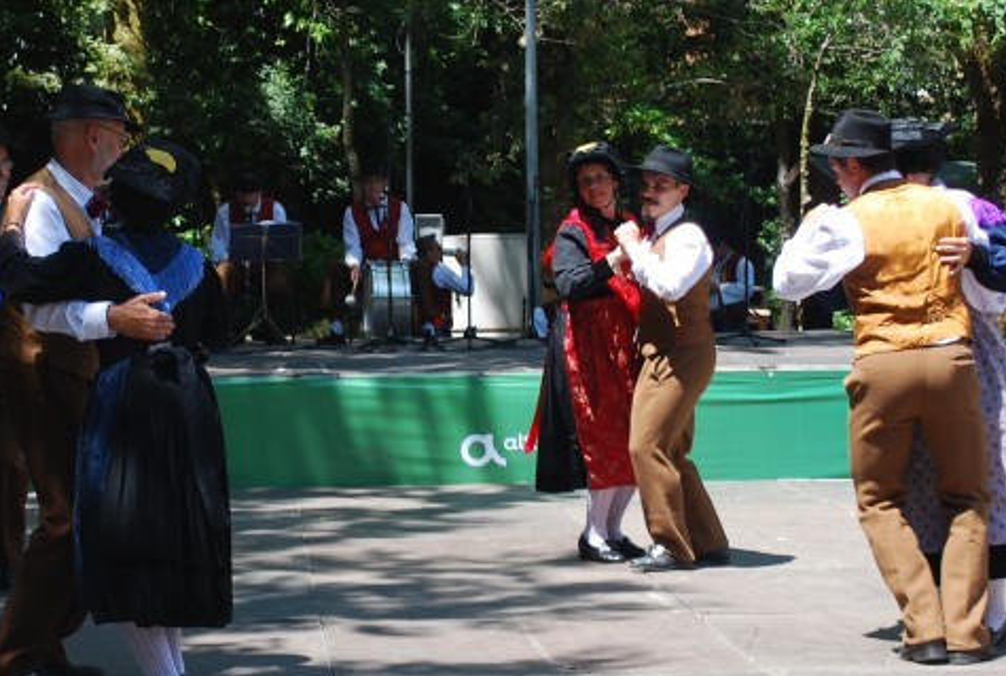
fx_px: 2549
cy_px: 298
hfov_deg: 22.3
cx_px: 354
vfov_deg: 15.1
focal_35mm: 91
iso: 100
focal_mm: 36
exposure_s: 1/125
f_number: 5.6
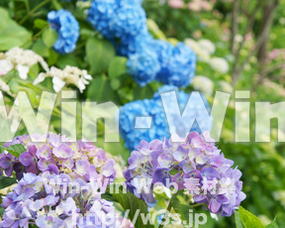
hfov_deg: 19.8
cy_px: 126
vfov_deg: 15.9
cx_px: 141
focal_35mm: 97
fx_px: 815
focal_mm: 45
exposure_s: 1/200
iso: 200
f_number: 5.6
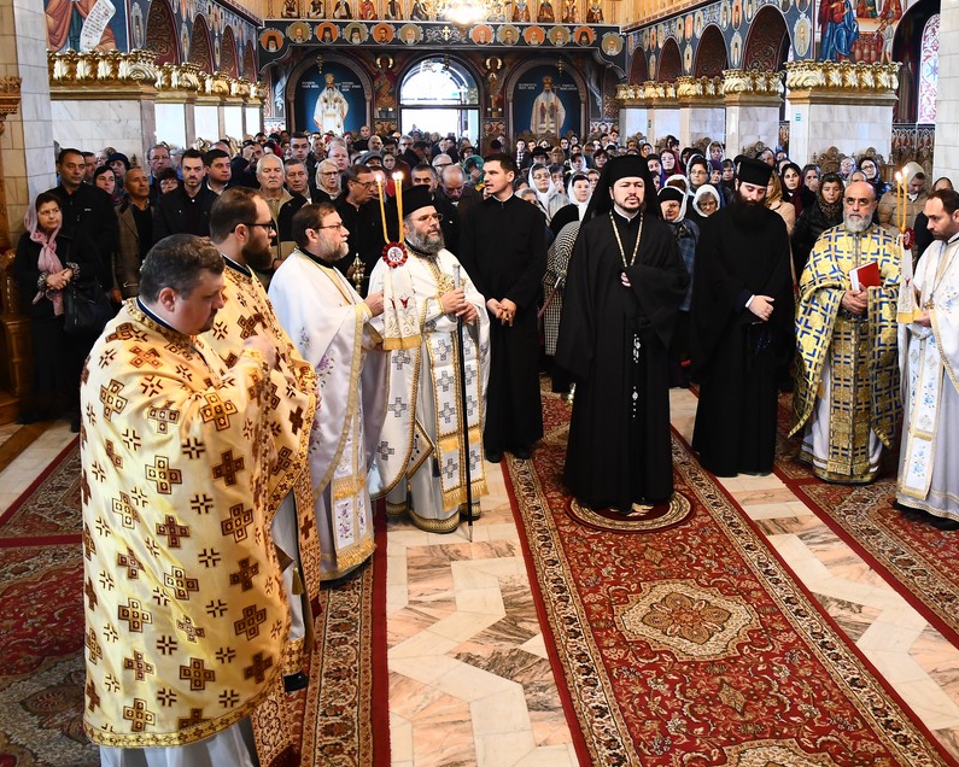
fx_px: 965
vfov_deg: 43.1
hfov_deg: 51.9
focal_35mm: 34
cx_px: 635
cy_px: 299
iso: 2000
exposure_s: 1/100
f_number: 2.8
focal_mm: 16
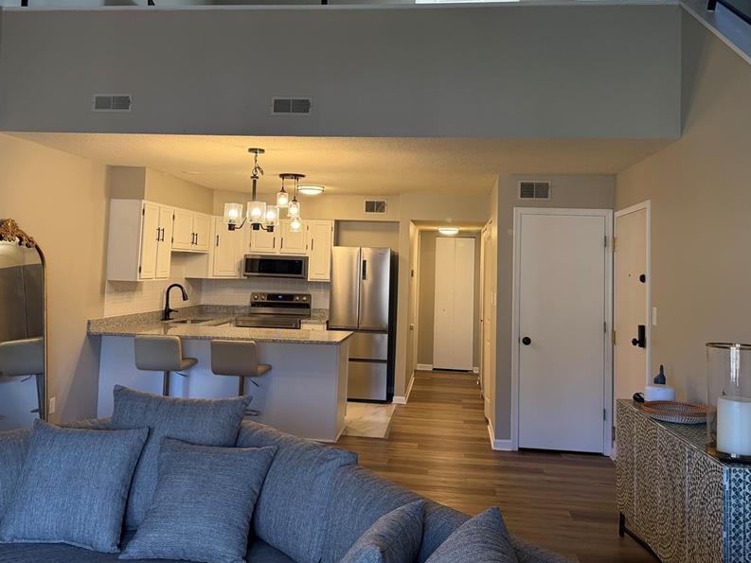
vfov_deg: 45.1
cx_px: 371
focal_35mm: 31
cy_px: 218
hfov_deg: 58.3
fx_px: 673
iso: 250
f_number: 1.78
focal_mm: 6.76
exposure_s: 1/120
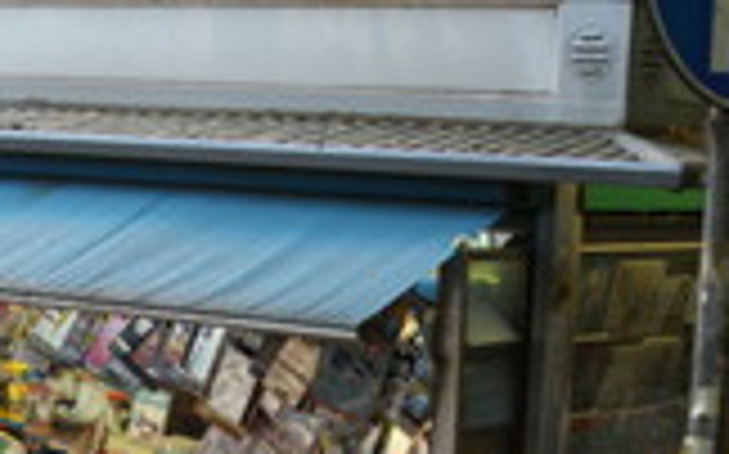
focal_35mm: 119
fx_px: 2363
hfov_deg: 17.3
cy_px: 515
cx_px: 72
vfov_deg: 10.8
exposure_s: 1/30
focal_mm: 28
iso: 400
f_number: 3.5
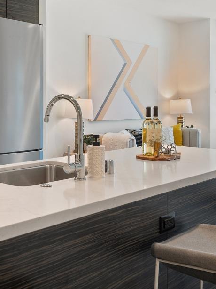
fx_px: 391
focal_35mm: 47
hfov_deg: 30.1
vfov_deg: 40.2
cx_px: 41
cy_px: 112
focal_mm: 20
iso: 125
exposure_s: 1/8
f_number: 6.3
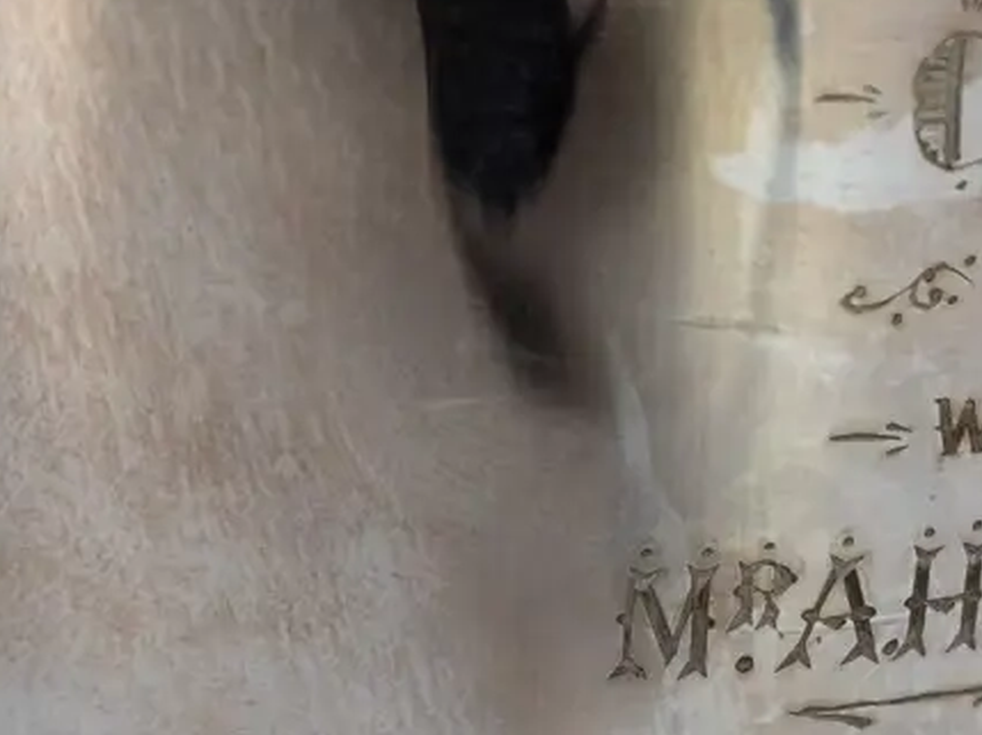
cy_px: 323
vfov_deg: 6.9
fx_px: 6094
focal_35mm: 215
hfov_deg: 9.1
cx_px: 1074
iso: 3200
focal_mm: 45
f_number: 6.3
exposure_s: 1/80
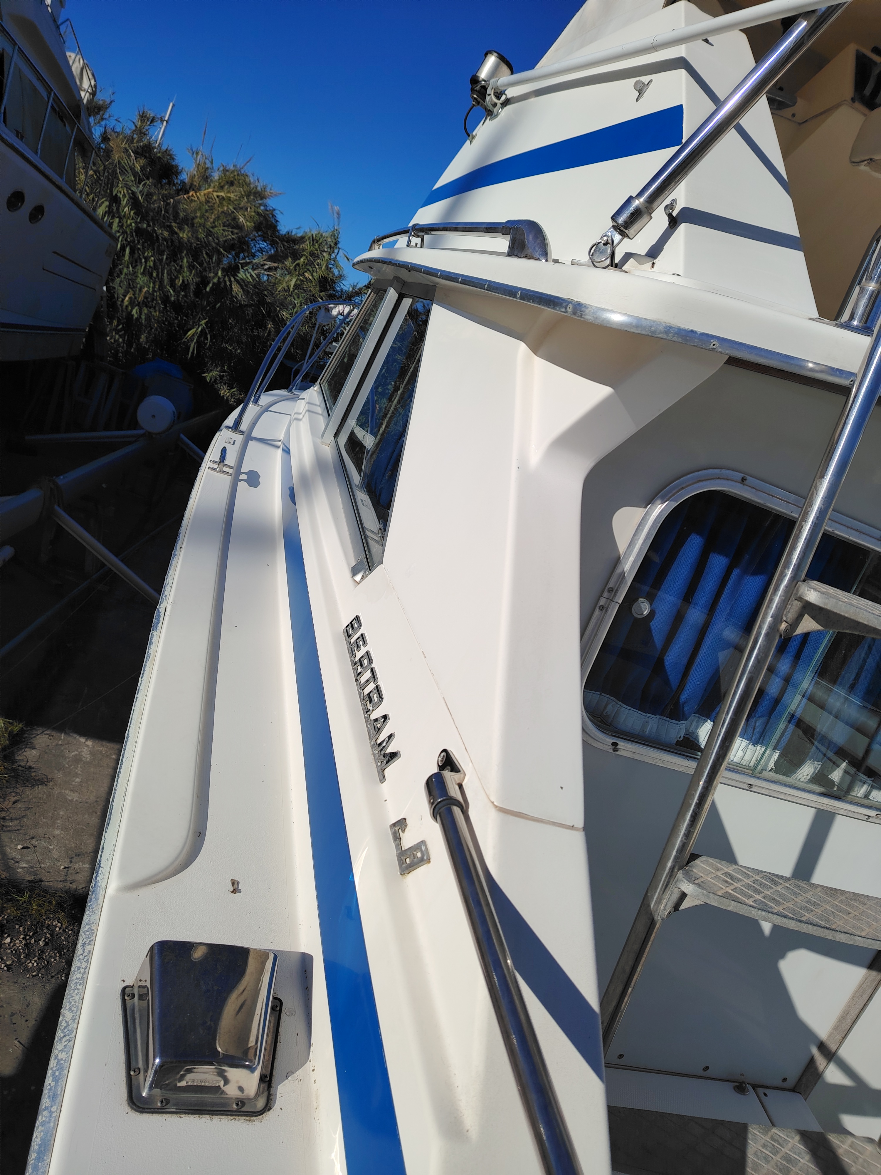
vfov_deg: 71.6
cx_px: 440
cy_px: 588
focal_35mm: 24
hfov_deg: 56.8
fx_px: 814
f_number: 1.75
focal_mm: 5.25
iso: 101
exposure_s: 1/2066
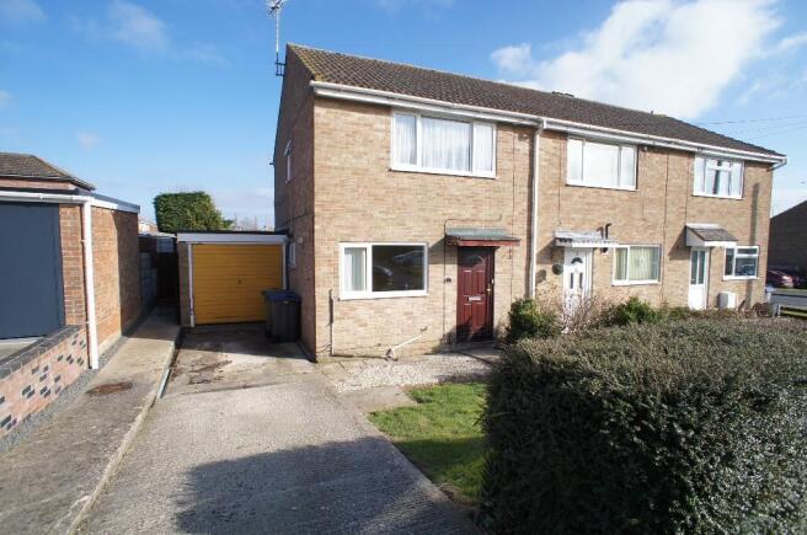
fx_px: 537
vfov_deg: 53.0
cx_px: 404
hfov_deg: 73.8
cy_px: 268
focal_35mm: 24
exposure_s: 1/400
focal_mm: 16
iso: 200
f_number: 6.3
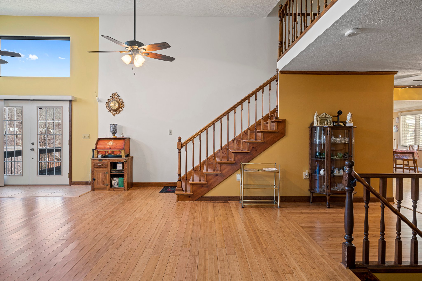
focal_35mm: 20
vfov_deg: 61.9
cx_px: 211
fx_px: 234
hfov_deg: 84.0
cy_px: 140
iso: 400
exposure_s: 1/3
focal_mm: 20
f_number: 7.1
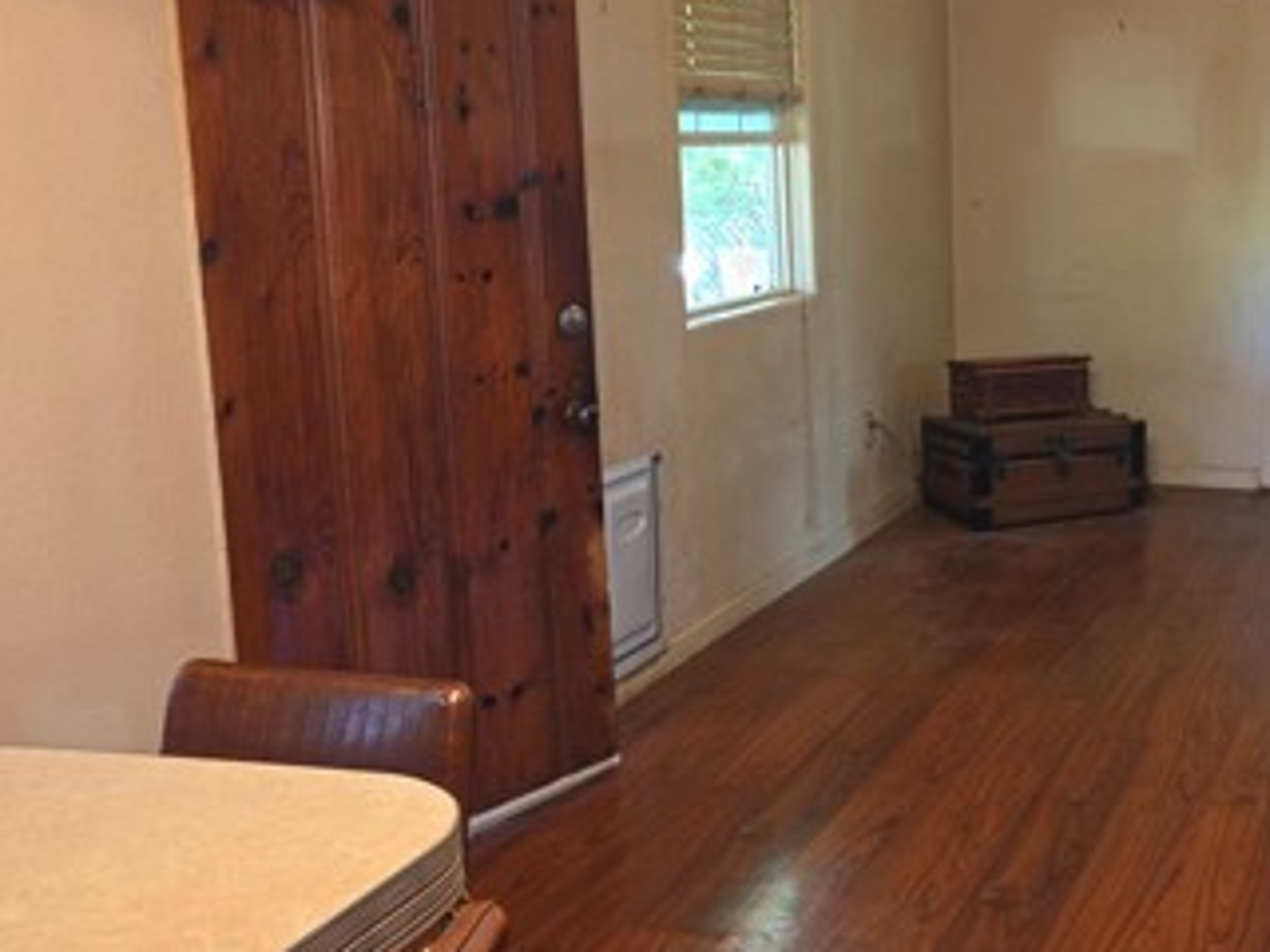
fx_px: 1688
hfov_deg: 37.9
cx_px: 1191
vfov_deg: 31.5
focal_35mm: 46
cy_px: 424
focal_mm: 6.25
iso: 100
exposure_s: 1/24
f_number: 1.7
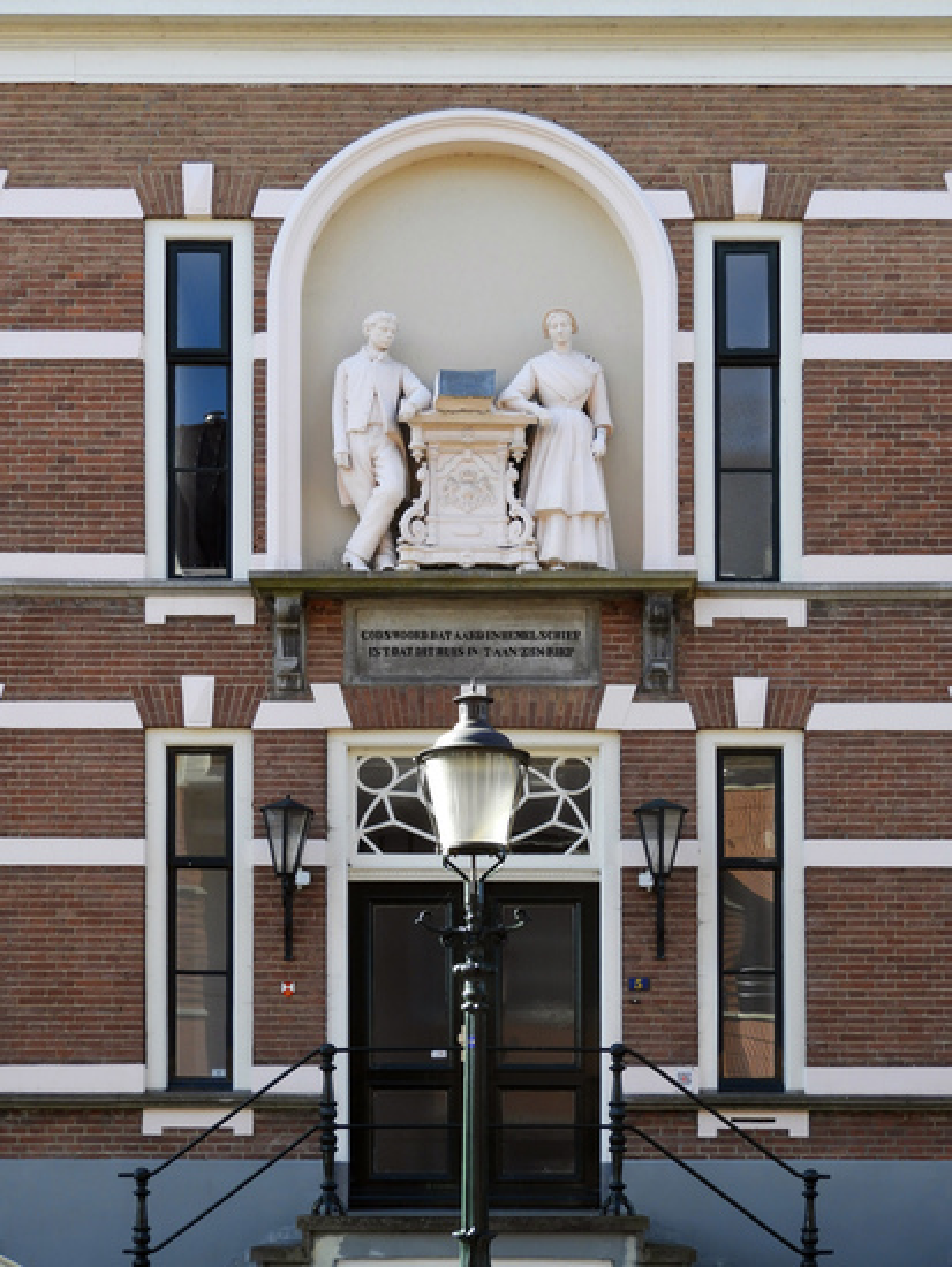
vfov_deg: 34.9
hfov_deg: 26.6
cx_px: 476
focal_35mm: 55
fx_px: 2015
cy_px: 634
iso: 100
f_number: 4
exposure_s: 1/160
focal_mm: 9.9
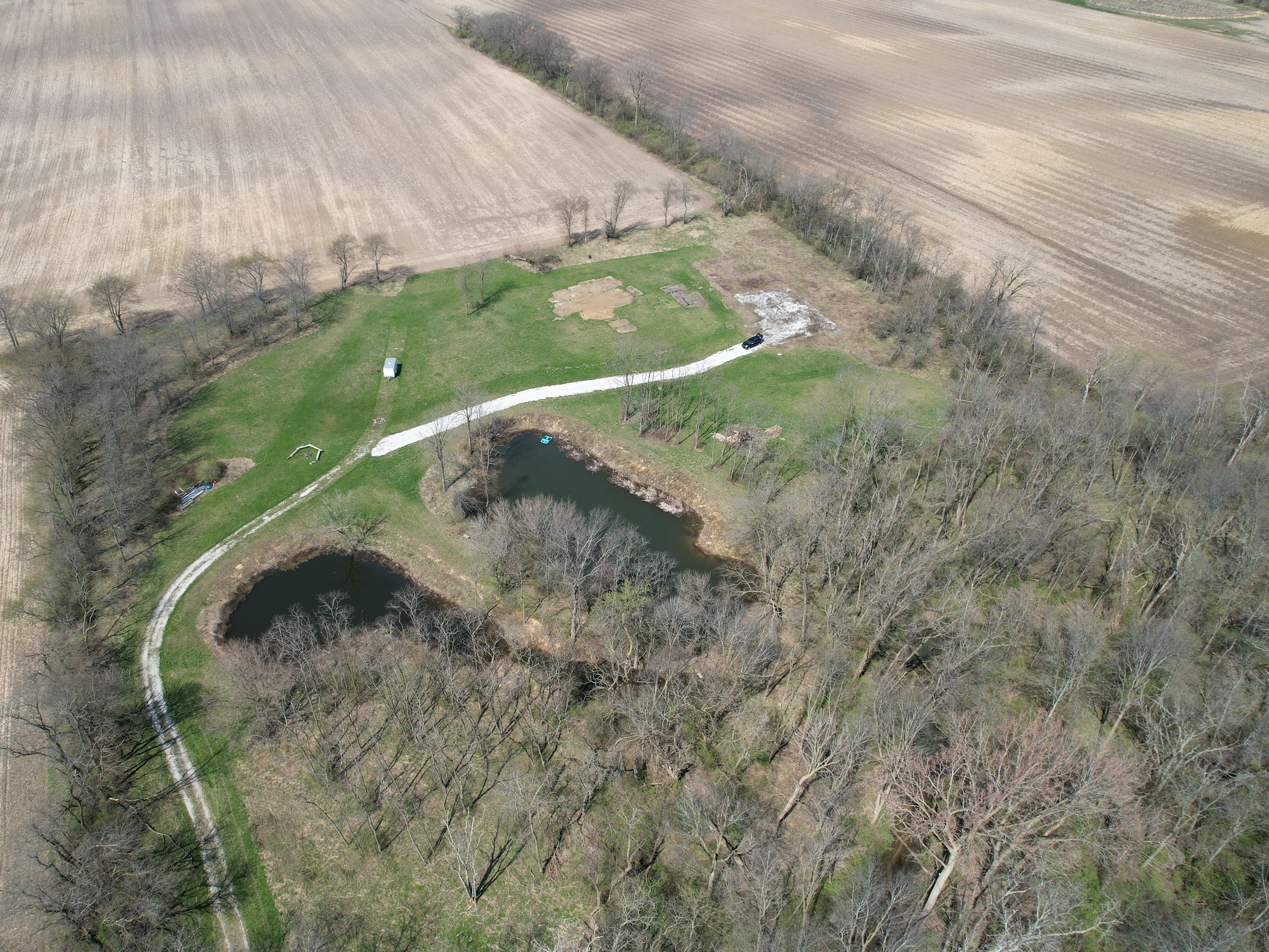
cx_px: 551
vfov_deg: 56.8
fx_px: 880
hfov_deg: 71.3
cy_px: 476
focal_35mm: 24
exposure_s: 1/1500
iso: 100
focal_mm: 8.38
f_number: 2.8
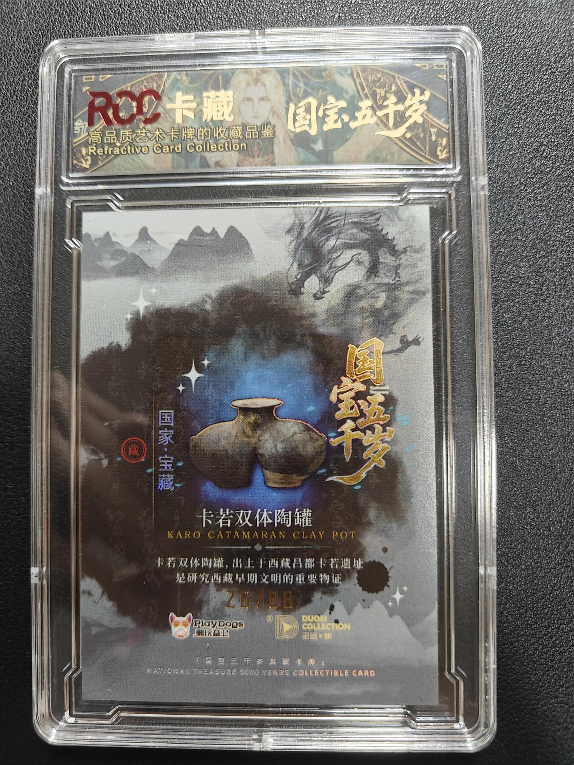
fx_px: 531
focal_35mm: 24
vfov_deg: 71.6
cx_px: 287
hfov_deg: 56.8
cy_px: 382
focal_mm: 5.59
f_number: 1.8
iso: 160
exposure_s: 1/42
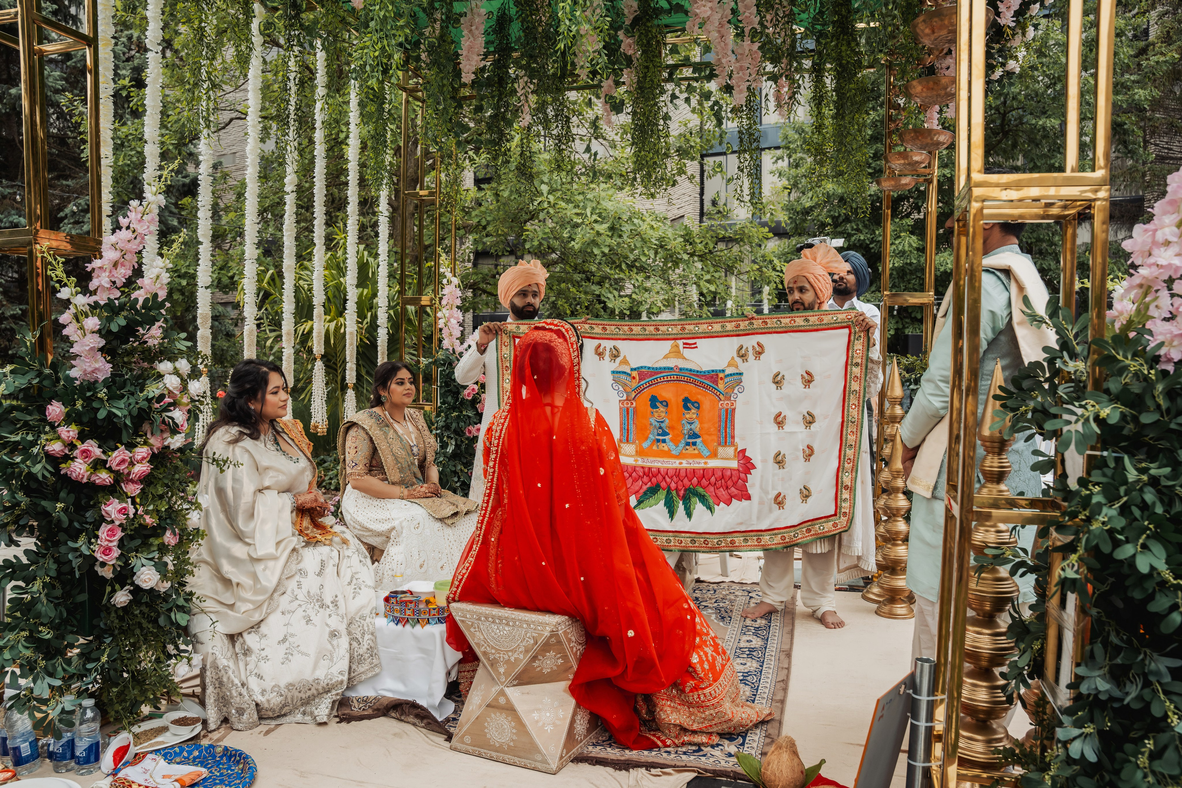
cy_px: 394
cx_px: 591
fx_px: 788
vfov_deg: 53.1
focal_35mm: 24
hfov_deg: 73.7
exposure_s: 1/800
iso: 500
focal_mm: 24
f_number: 4.5
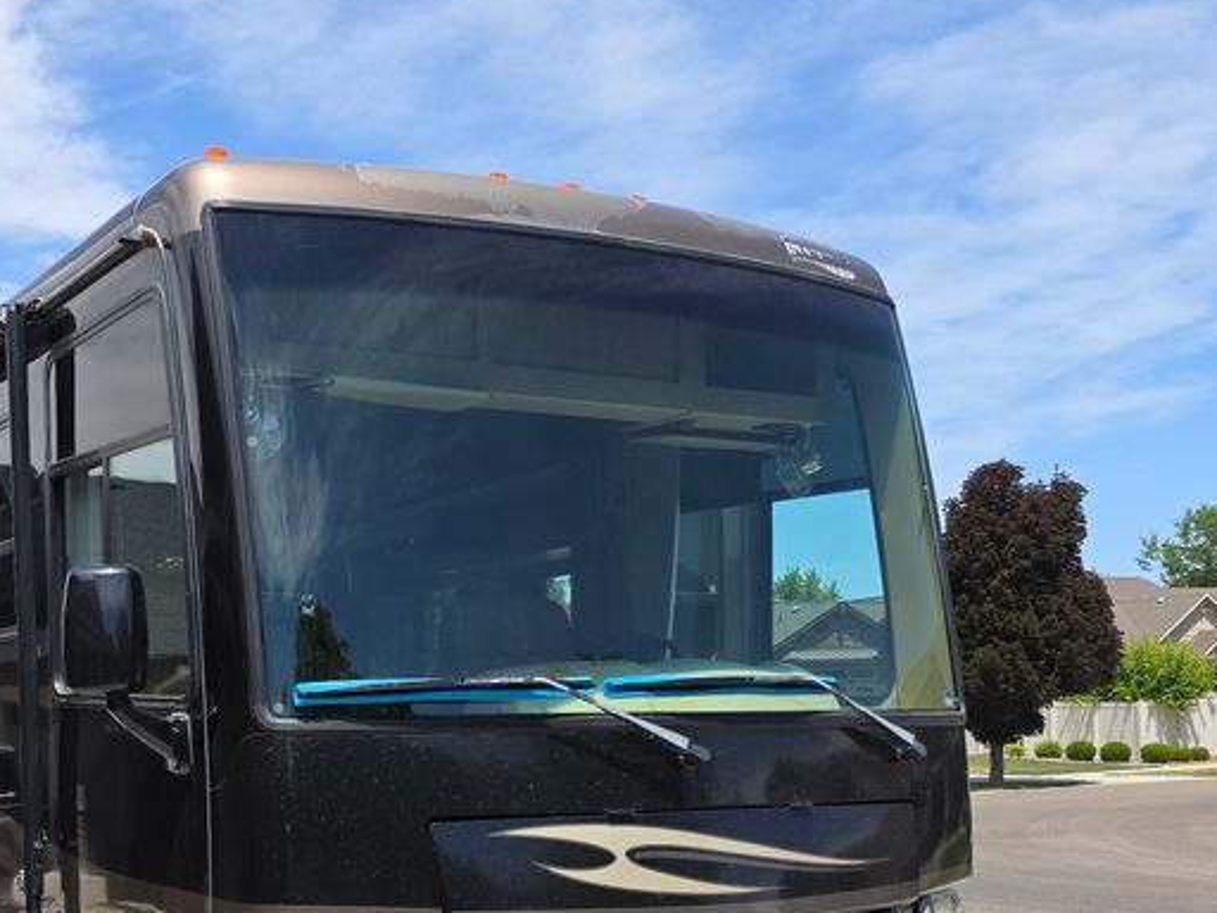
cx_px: 280
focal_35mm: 46
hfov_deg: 39.9
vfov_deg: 30.2
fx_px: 1617
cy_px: 820
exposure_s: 1/621
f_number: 1.7
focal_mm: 6.3
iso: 12
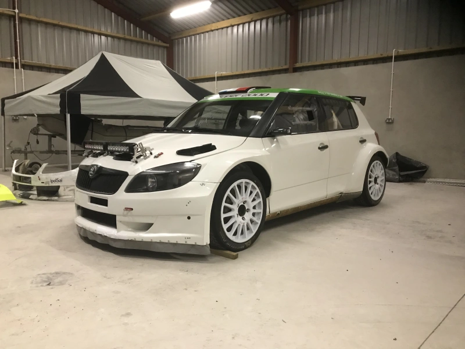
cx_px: 232
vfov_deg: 49.7
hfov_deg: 63.4
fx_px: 376
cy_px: 174
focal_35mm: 28
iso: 100
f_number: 1.8
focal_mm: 3.99
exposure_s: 1/7
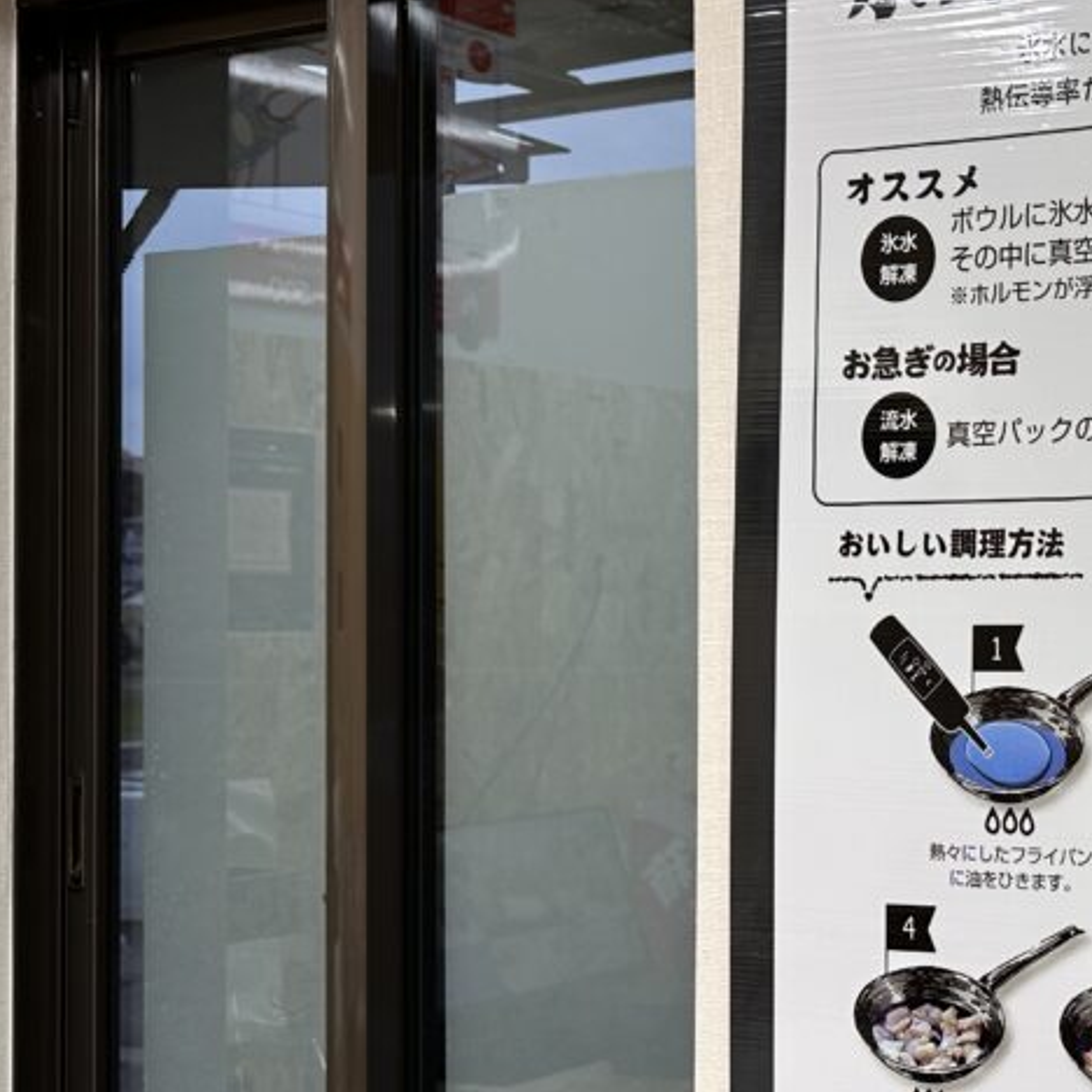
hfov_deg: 26.1
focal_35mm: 58
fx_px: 2070
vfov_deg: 29.5
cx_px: 1337
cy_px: 572
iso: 64
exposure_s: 1/120
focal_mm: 6.86
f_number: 1.78
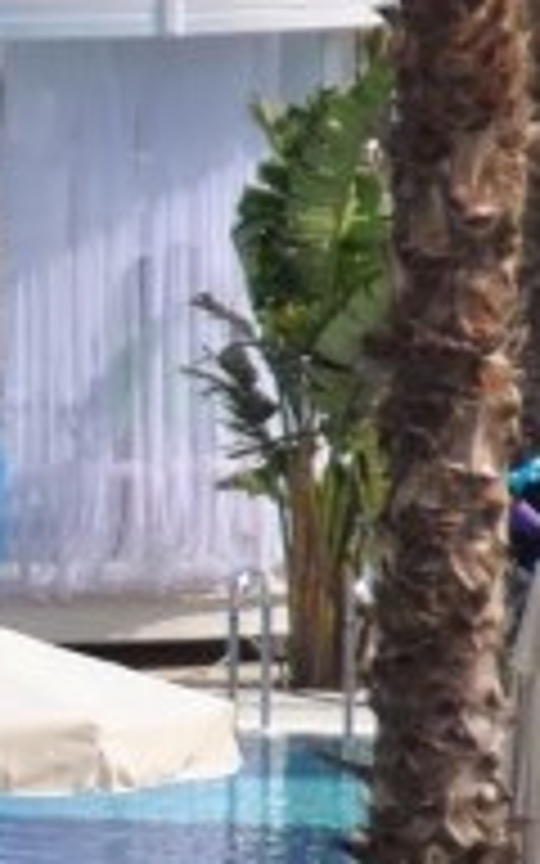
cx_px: -1649
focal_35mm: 1022
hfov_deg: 1.3
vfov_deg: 2.1
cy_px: 680
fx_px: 24065
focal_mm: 112
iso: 100
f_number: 6.3
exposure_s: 1/640
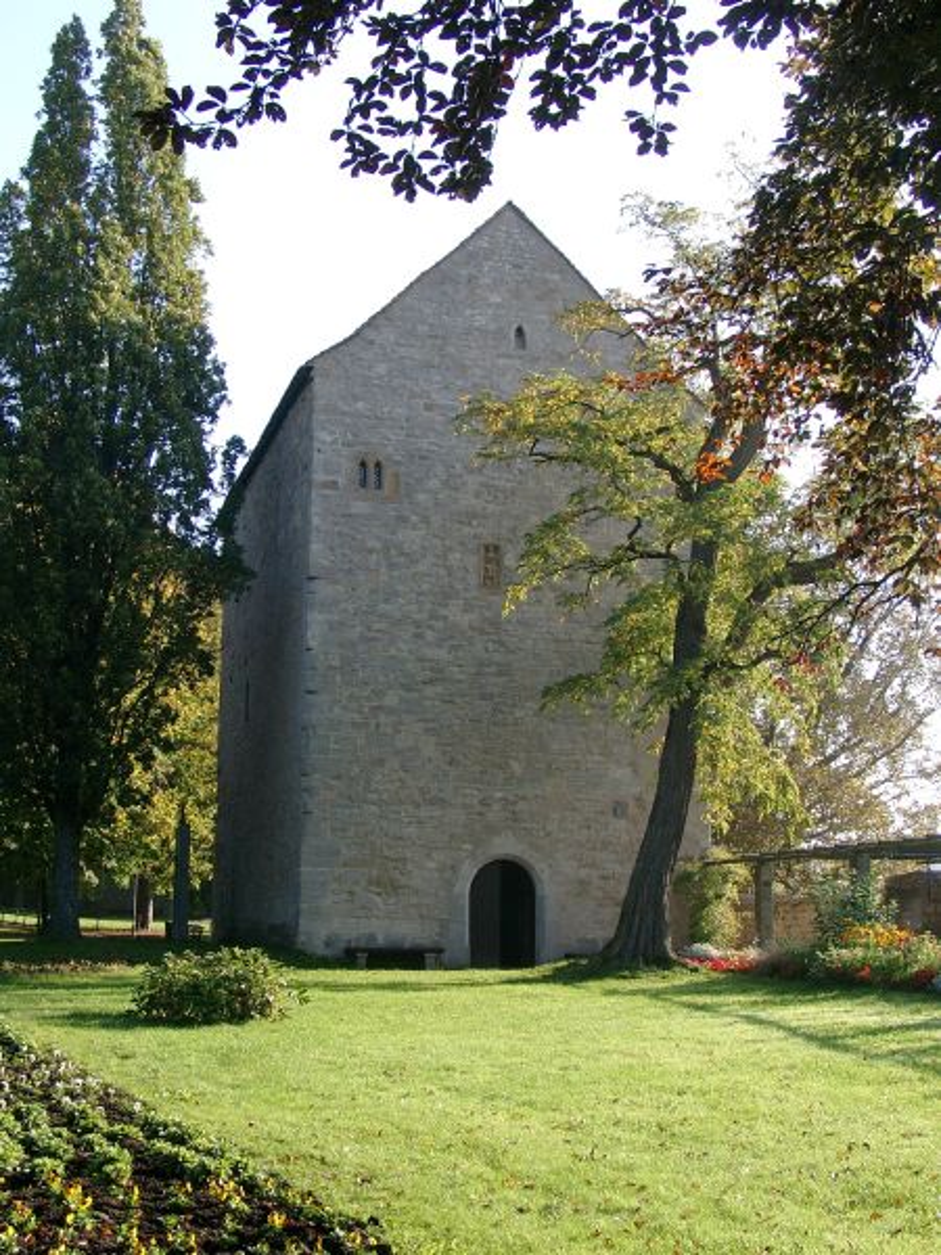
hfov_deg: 32.2
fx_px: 1631
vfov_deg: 42.1
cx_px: 470
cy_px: 628
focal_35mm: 45
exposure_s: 1/215
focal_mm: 9.29
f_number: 4
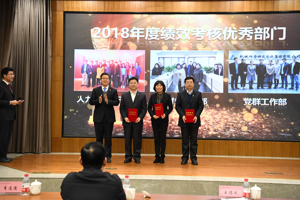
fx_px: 400
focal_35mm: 48
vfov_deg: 28.1
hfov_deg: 41.1
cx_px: 150
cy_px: 100
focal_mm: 48
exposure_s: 1/100
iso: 2500
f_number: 3.5
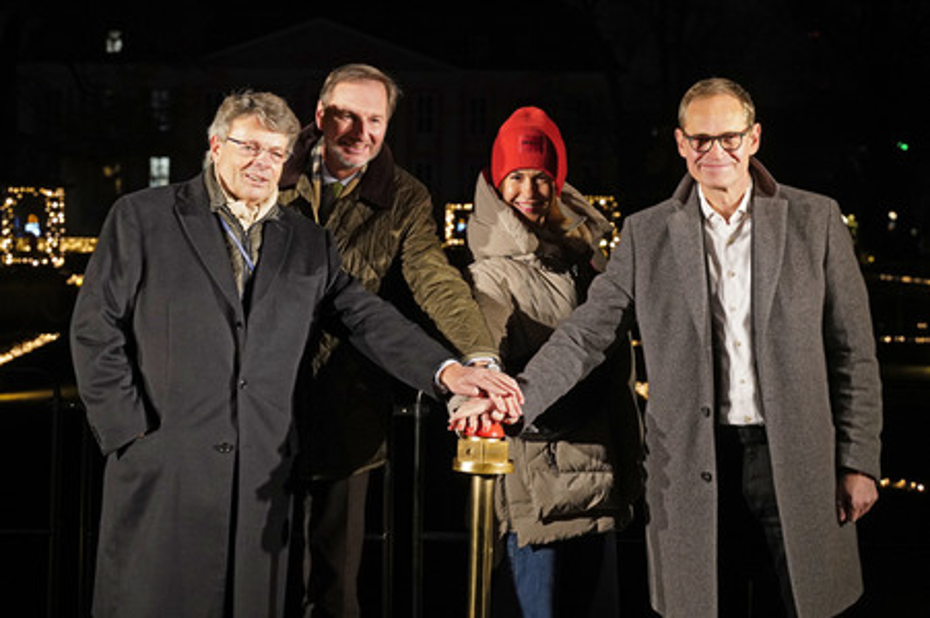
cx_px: 465
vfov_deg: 25.5
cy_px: 309
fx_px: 1368
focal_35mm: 53
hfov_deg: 37.5
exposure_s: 1/80
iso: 1250
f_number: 4.5
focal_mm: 53
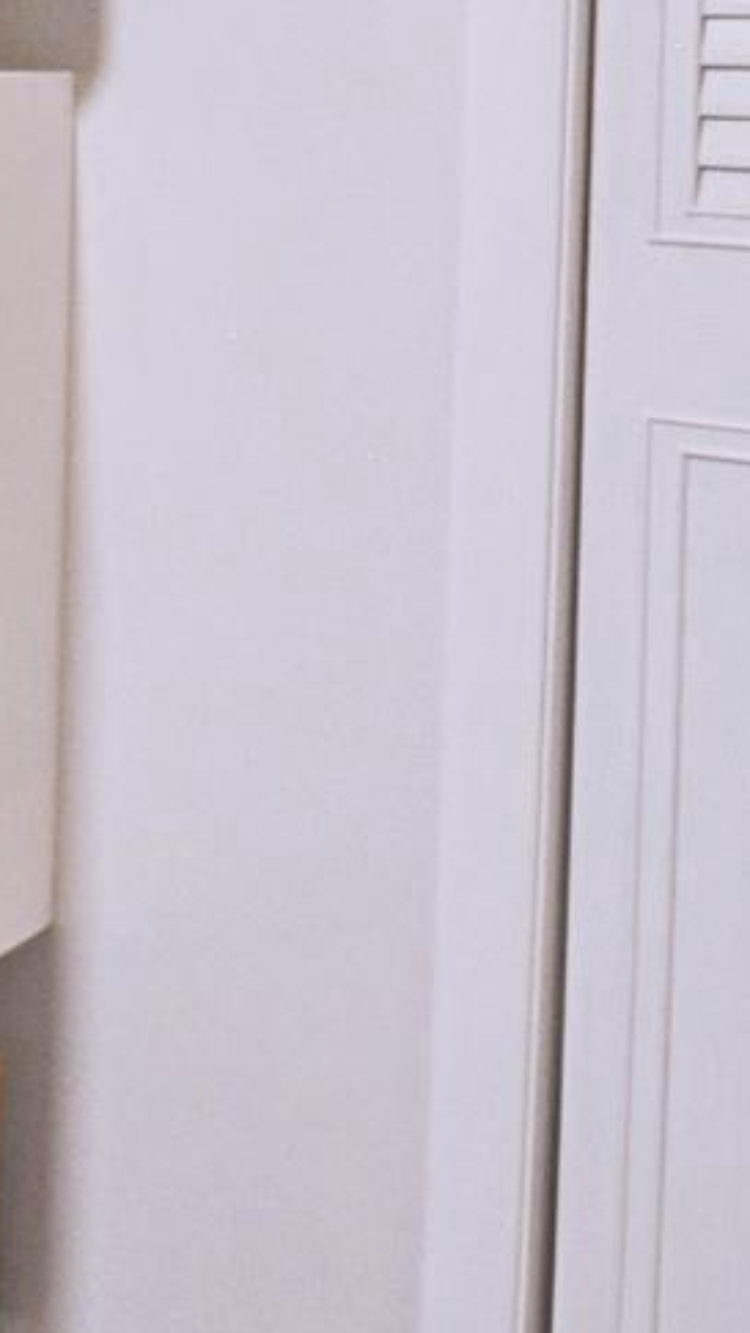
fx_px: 5618
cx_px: -1126
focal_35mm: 159
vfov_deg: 13.3
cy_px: -44
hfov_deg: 7.1
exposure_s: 1/13
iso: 400
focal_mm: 24
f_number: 10
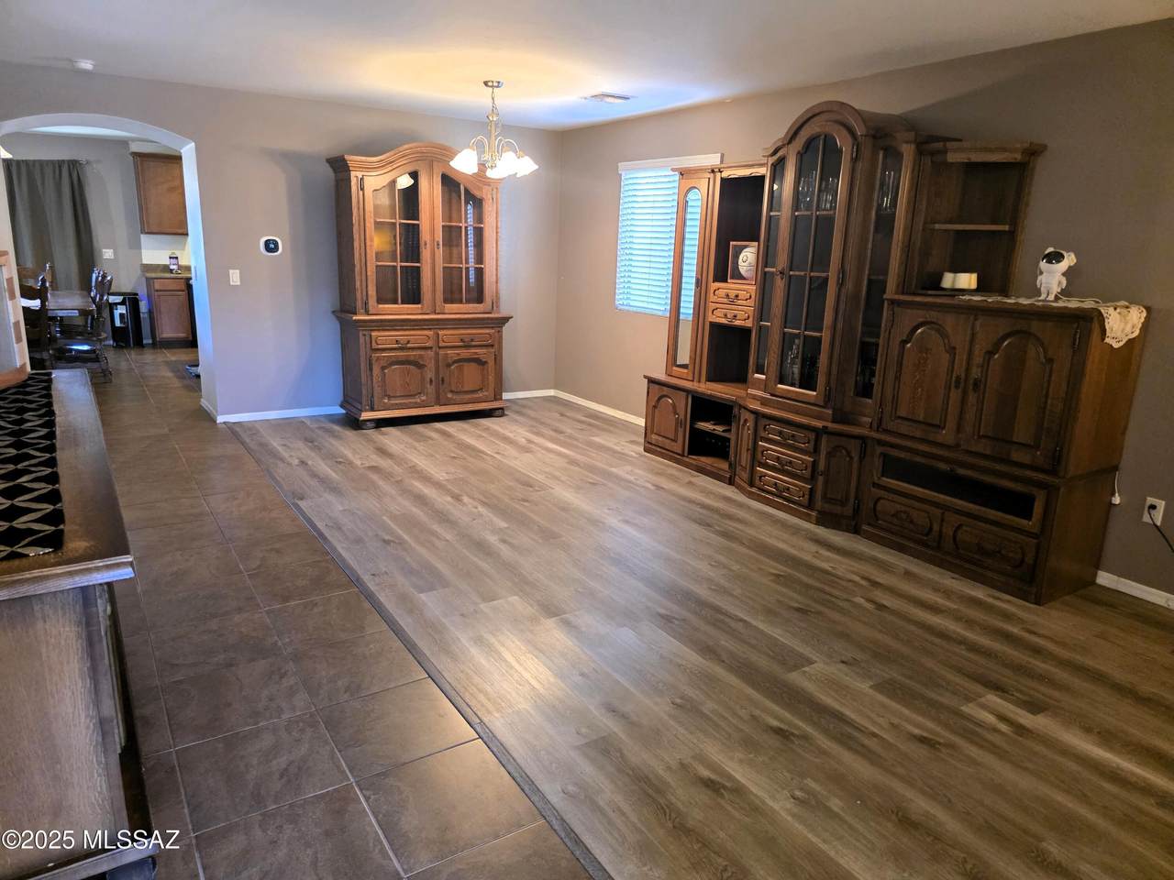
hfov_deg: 73.9
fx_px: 780
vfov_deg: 58.9
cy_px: 440
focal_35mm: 23
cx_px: 587
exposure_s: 1/120
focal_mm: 6.3
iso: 800
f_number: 1.7
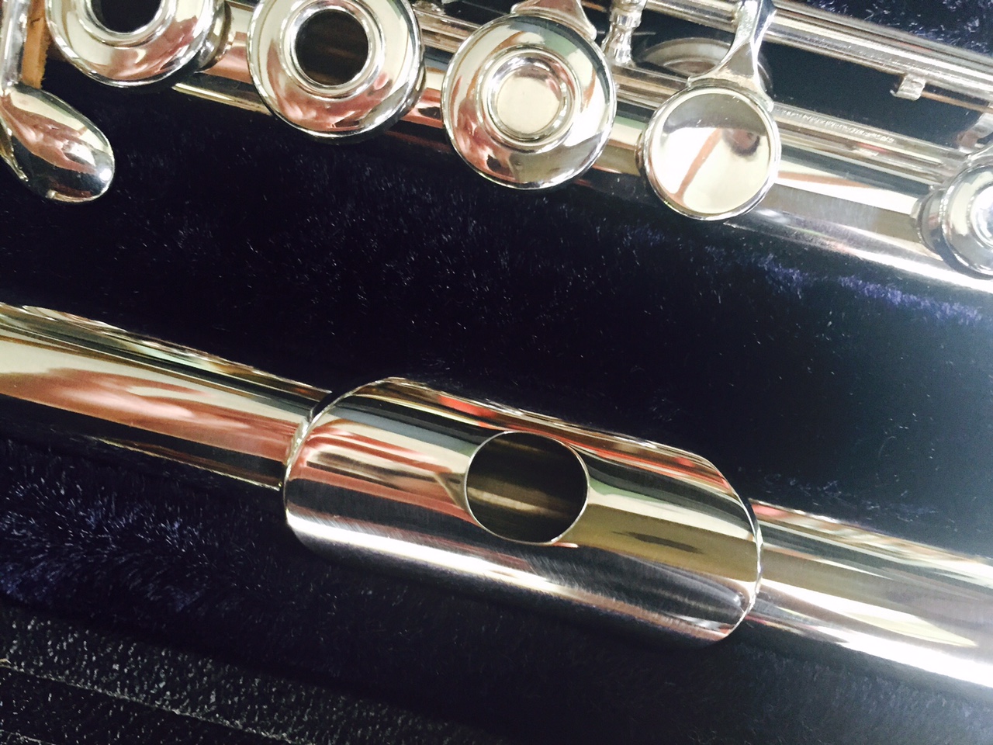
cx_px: 496
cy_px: 372
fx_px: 832
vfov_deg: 48.2
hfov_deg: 61.7
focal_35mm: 29
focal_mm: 4.15
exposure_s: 1/24
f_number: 2.2
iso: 250
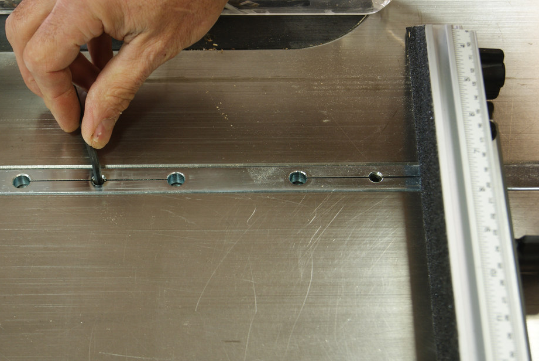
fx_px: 1342
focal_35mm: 90
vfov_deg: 15.3
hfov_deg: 22.7
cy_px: 177
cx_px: 251
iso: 200
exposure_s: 1/40
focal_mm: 55
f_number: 5.6
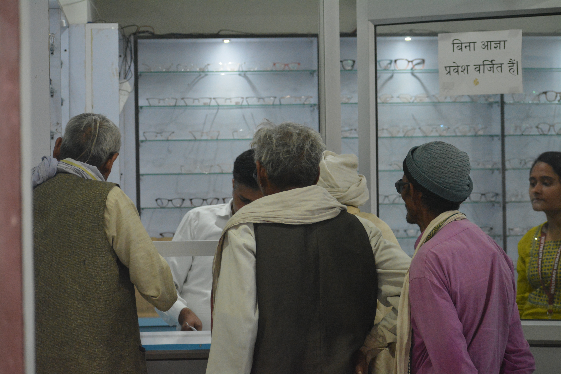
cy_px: 187
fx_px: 1637
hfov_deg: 19.5
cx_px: 280
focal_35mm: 105
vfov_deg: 13.0
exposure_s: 1/125
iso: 2500
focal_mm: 70
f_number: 22
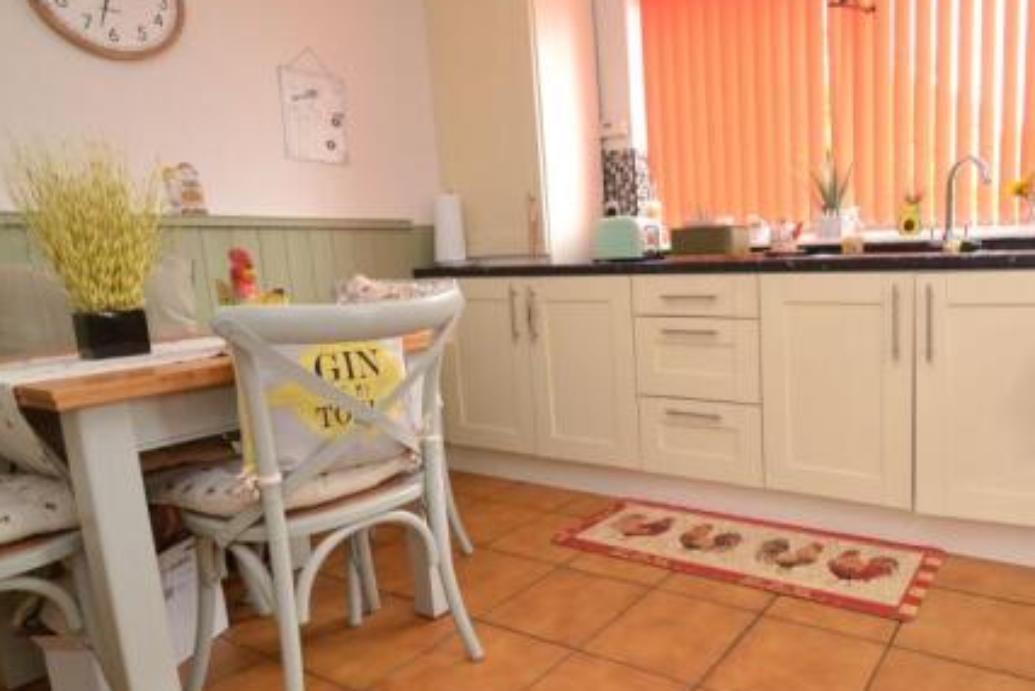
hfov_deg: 72.1
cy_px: 343
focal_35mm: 23
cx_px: 743
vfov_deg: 55.1
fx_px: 661
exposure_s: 1/80
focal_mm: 10
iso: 400
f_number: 4.5
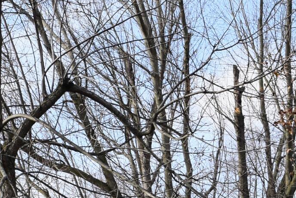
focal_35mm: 117
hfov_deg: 17.5
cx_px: 163
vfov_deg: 11.0
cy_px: 343
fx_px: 962
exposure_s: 1/200
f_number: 8
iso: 100
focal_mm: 18
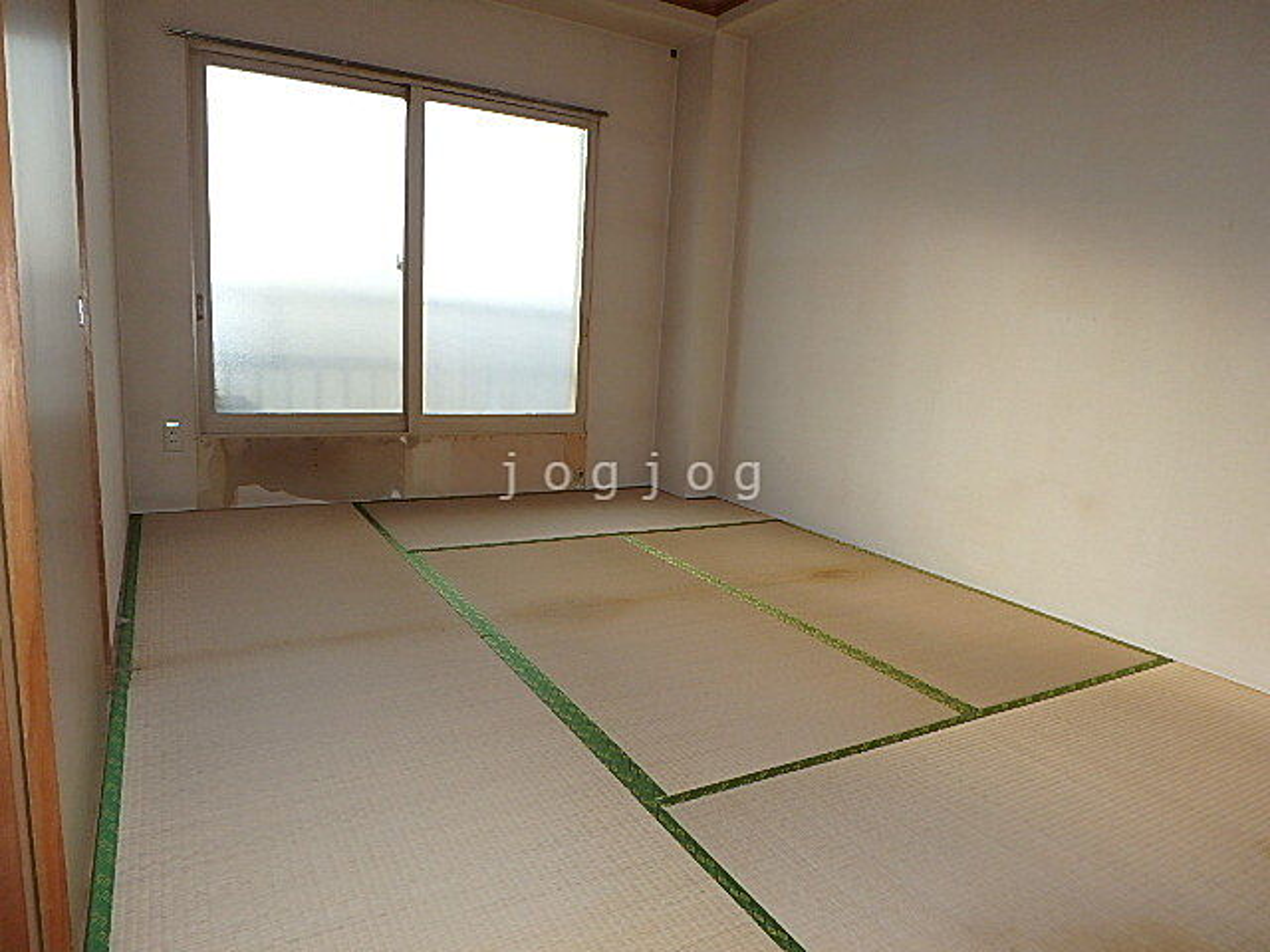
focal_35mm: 23
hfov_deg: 73.9
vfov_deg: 58.9
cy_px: 476
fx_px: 844
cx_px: 635
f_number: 3.8
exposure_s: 1/250
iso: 125
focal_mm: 4
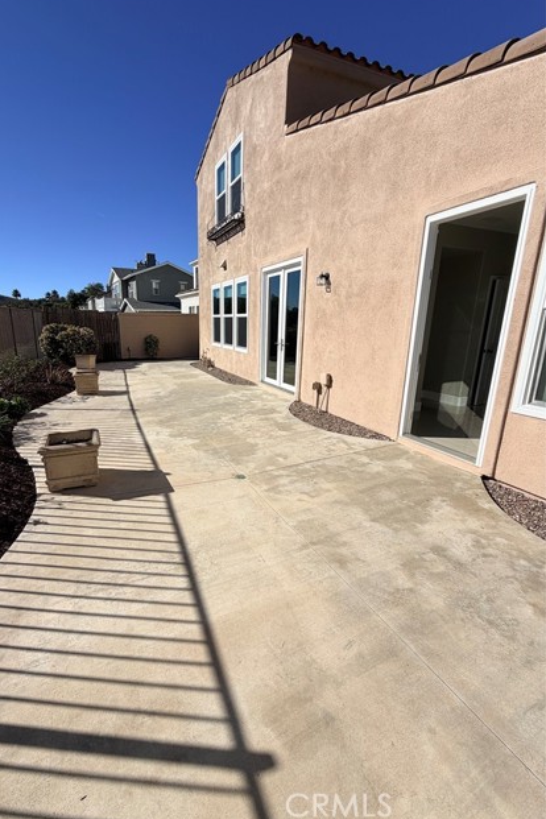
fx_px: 341
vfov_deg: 100.4
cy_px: 402
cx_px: 231
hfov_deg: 76.8
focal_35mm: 15
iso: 20
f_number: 2.2
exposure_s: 1/1534
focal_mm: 2.22
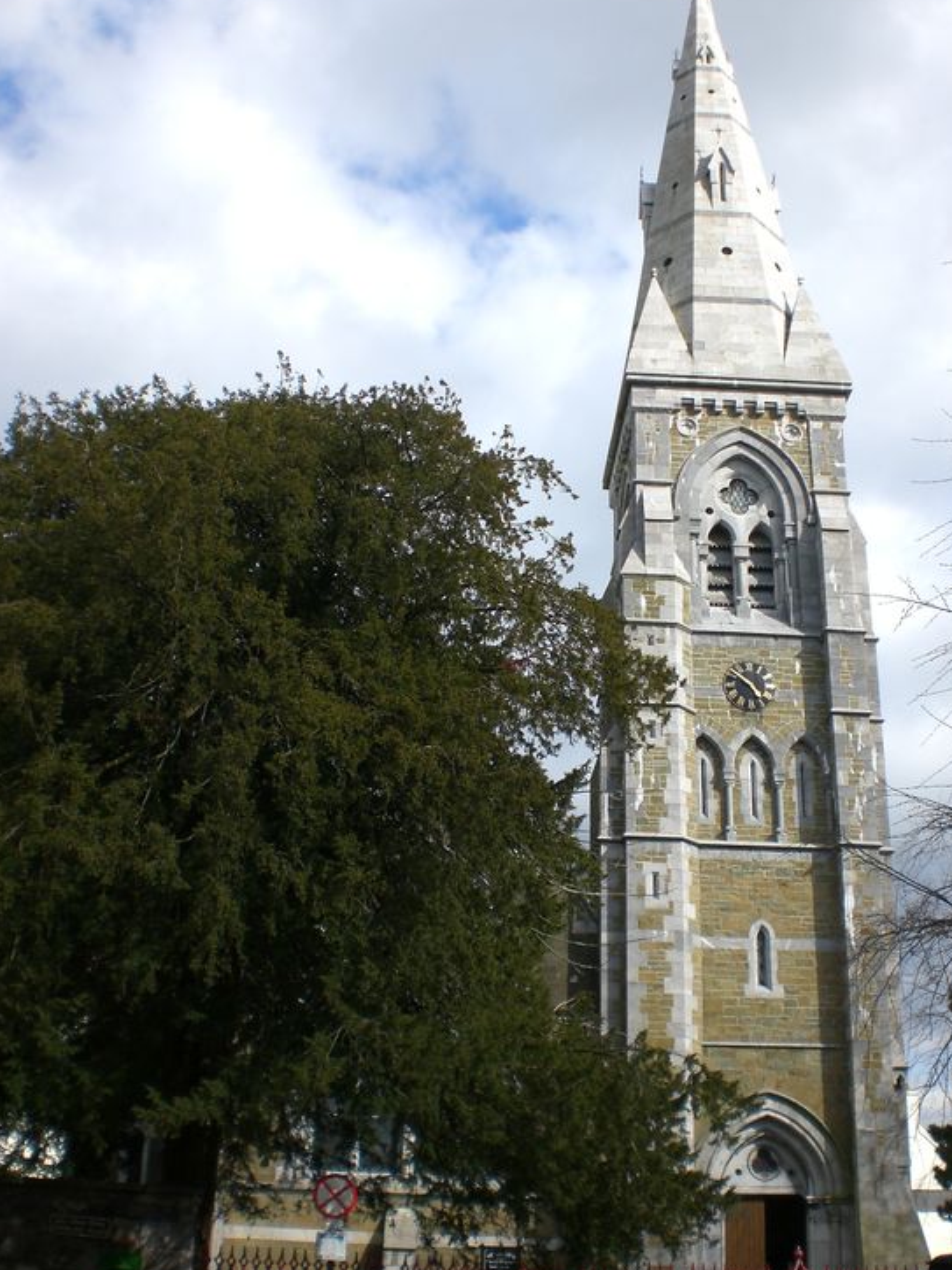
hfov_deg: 34.3
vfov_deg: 44.8
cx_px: 463
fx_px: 1540
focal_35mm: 42
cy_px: 619
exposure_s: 1/400
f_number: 4.4
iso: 50
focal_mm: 6.3
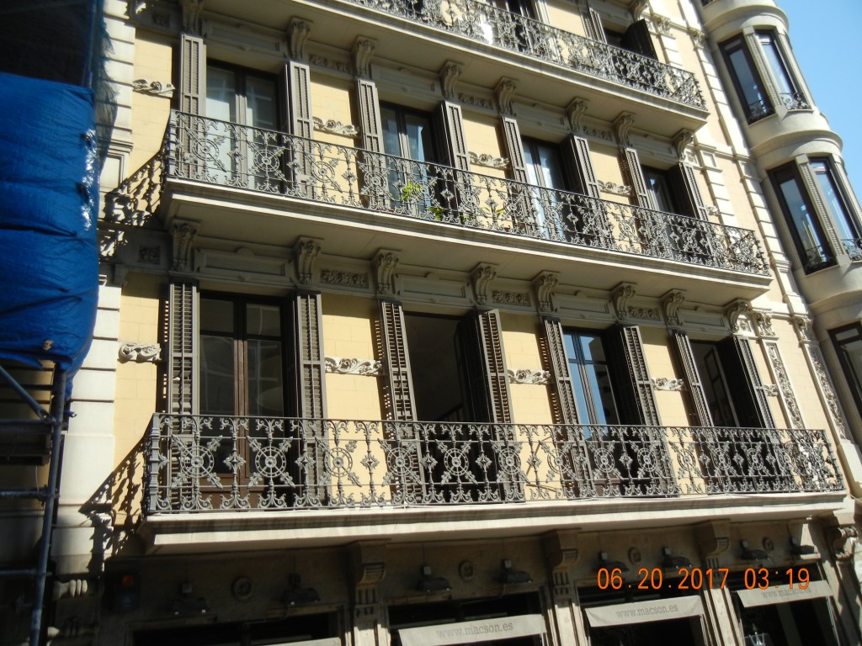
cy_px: 323
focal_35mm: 30
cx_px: 431
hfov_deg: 60.0
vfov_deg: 46.8
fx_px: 747
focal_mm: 5.4
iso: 160
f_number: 3.5
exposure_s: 1/870
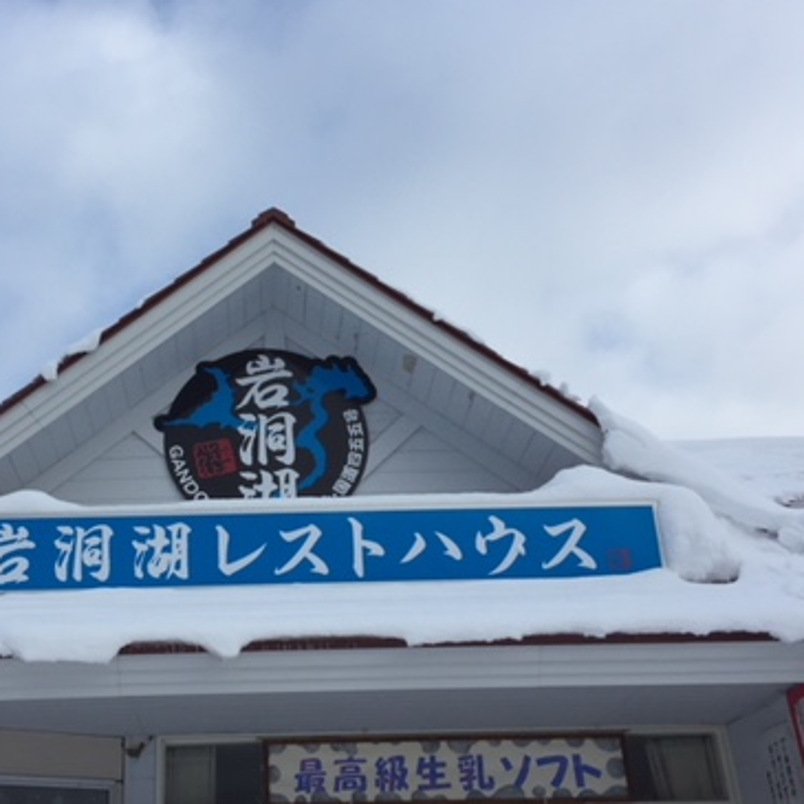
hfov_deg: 37.1
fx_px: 1182
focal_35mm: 45
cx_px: 253
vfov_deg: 37.5
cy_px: 372
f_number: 2.2
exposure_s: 1/1464
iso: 32
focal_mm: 4.15
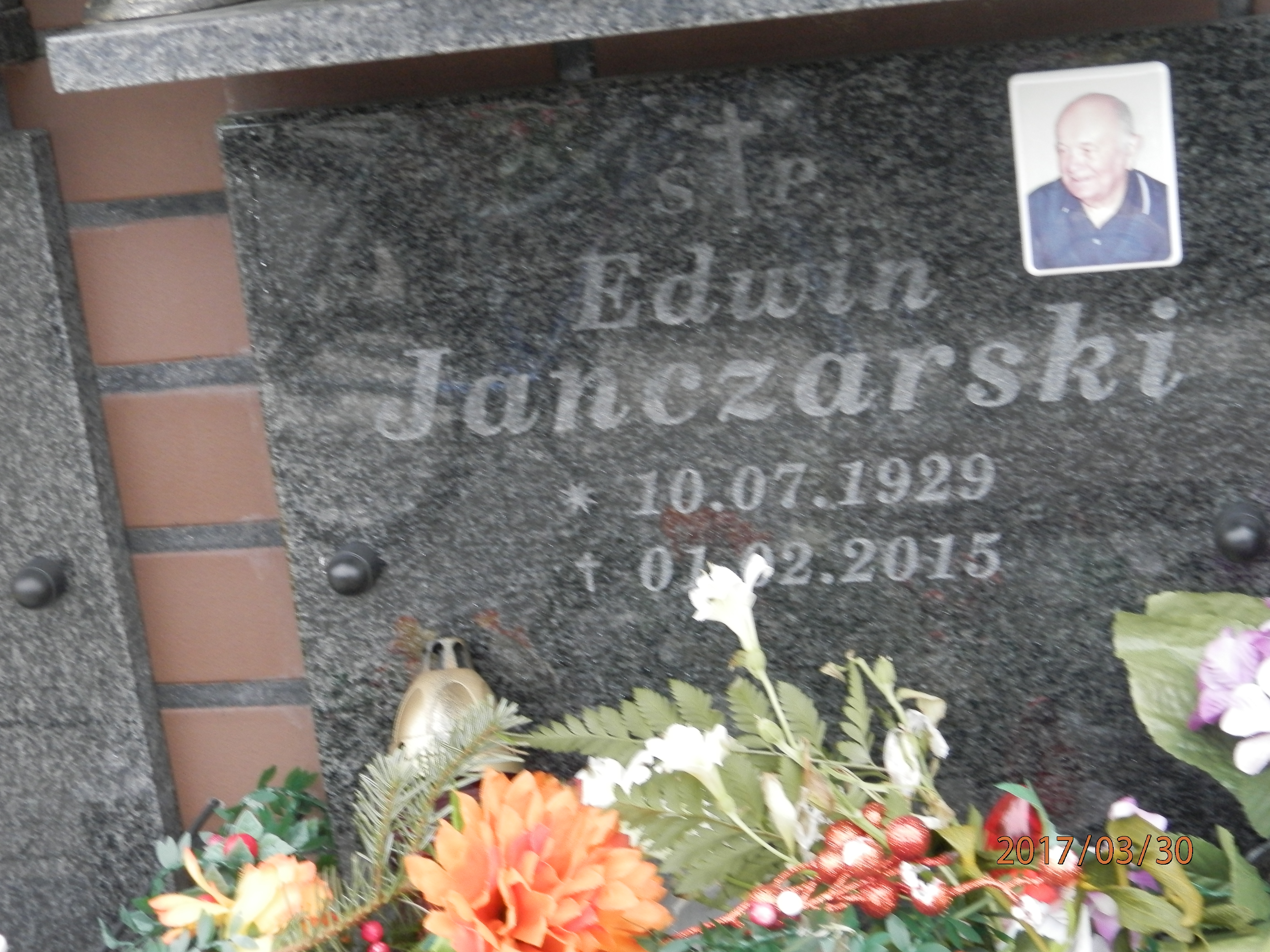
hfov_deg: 28.6
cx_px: 635
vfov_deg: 21.6
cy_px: 476
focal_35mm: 68
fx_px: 2495
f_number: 4
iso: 250
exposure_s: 1/15
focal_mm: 12.2
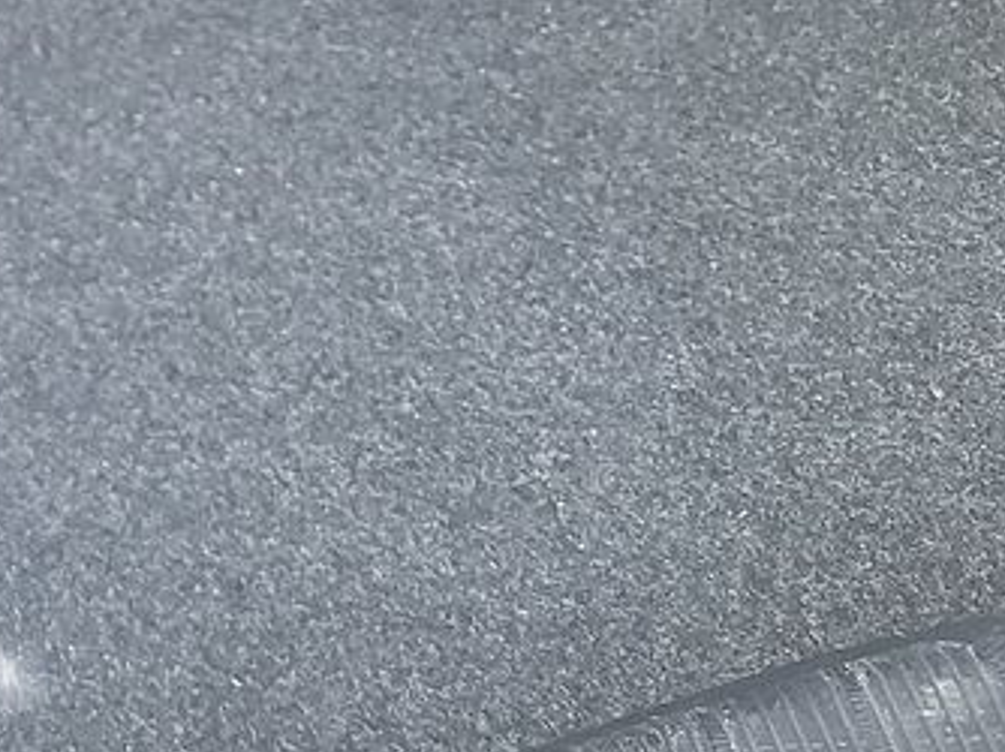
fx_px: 3336
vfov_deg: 12.3
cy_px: -373
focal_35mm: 115
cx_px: -478
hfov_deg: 15.8
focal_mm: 6.7
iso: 381
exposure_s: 1/59
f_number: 1.8
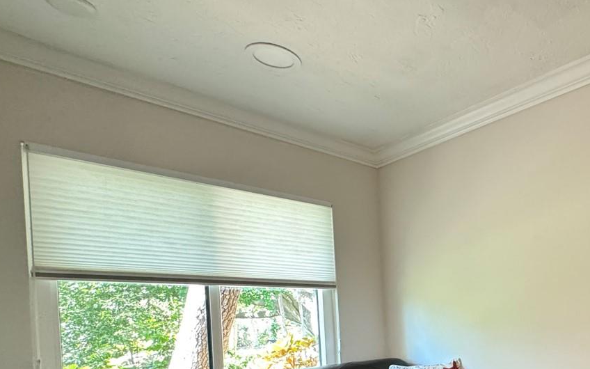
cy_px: 327
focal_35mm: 28
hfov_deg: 56.8
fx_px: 450
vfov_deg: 41.3
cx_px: 536
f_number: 2.2
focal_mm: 2.22
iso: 500
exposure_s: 1/60
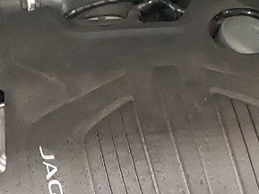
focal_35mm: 144
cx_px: 91
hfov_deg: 13.7
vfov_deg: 9.9
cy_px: 315
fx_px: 1078
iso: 392
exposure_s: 1/60.2
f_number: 1.5
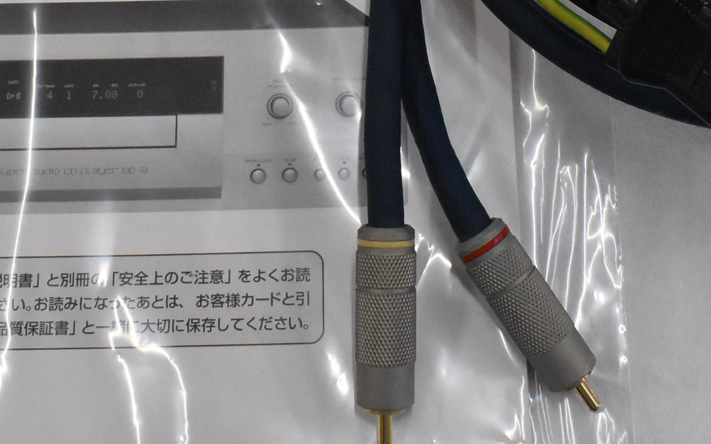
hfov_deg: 26.4
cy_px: -87
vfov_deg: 16.1
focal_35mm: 78
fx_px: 1511
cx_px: 404
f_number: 11
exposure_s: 1/500
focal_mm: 22
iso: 6400
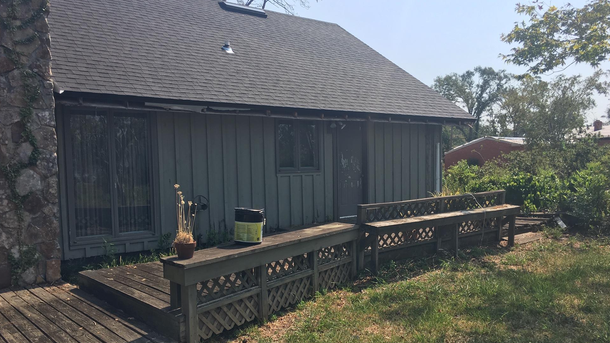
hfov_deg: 59.5
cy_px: 206
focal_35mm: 33
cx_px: 305
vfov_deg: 35.5
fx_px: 534
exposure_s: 1/1282
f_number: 2.2
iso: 25
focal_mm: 4.15
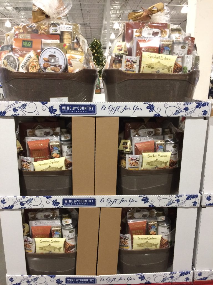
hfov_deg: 48.2
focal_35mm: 29
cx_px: 106
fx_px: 238
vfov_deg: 61.7
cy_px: 142
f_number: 2.2
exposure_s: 1/30
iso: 125
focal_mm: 4.15
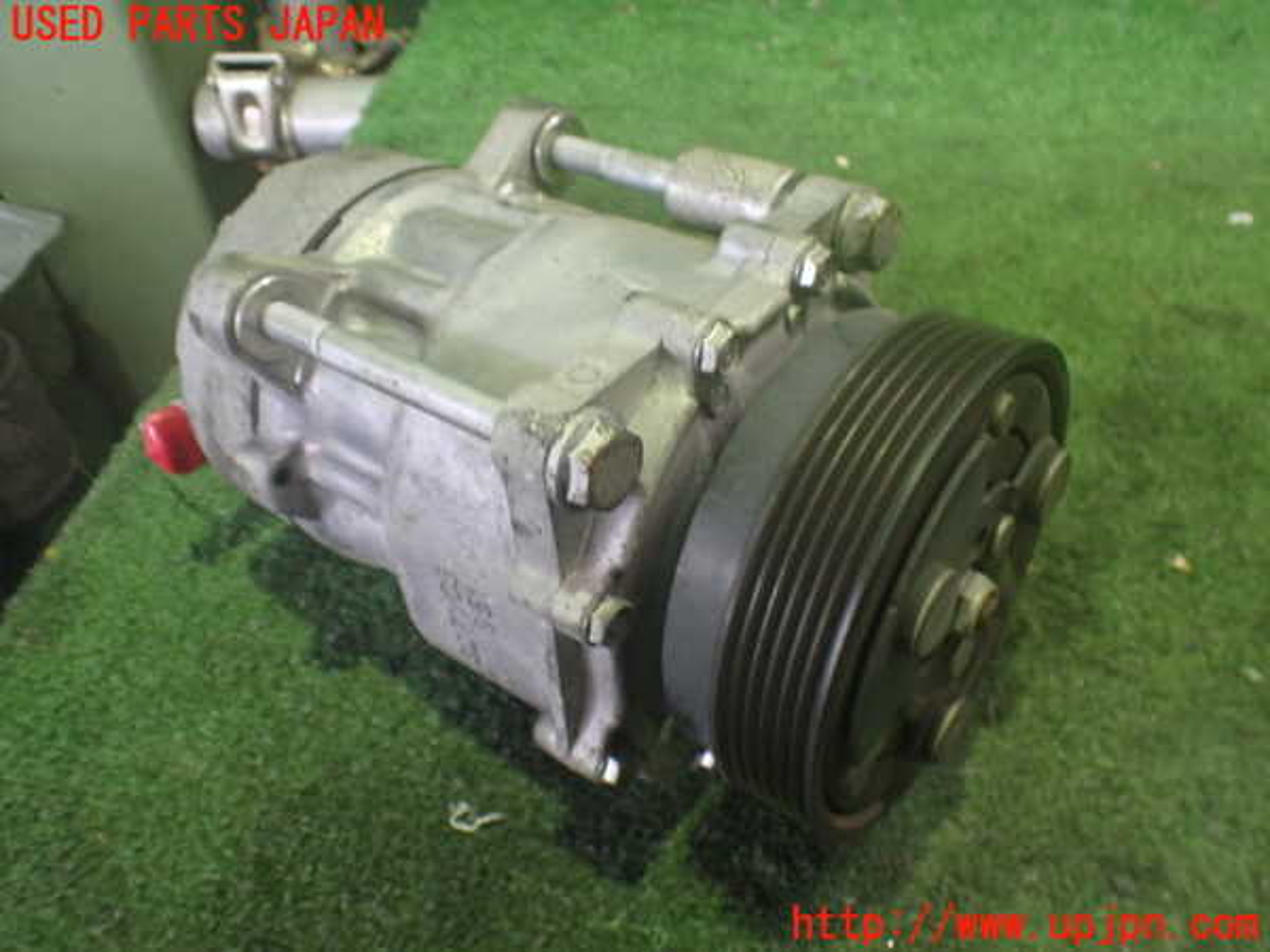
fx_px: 1101
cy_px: 476
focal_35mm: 30
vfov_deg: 46.8
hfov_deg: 60.0
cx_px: 635
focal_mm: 5.4
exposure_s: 1/30
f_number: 2.3
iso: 800
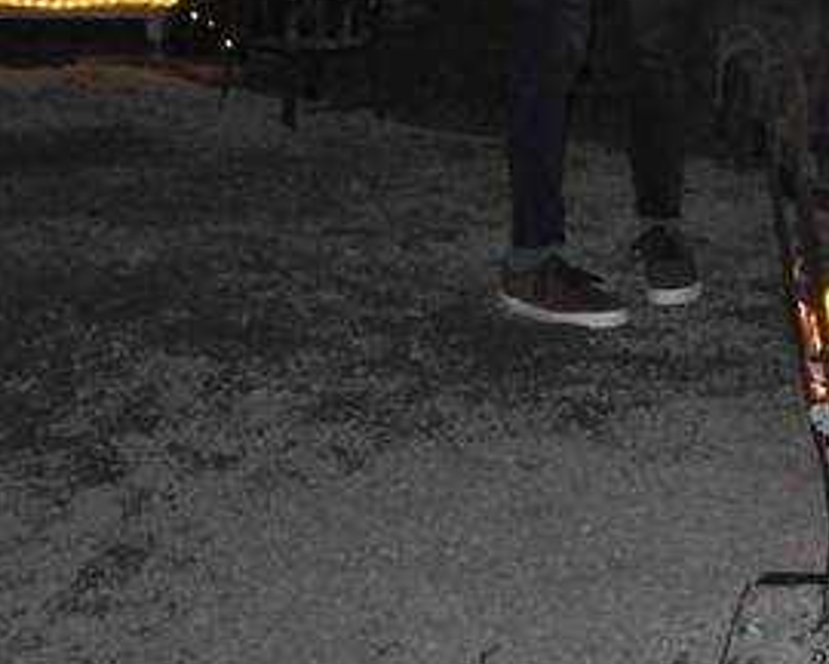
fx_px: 2723
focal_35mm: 111
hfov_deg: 16.4
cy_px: 51
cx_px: 1059
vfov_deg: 13.7
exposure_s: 1/200
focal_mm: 26
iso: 3200
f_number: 5
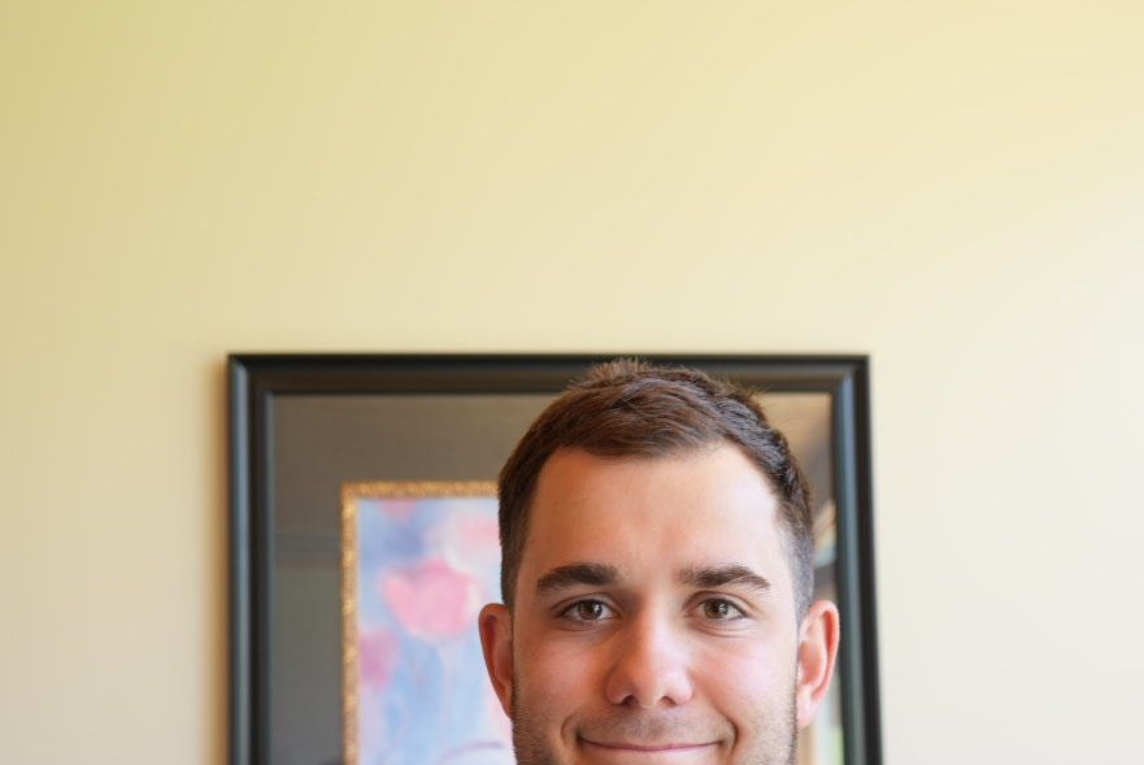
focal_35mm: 55
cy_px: 534
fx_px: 1749
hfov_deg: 36.2
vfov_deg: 24.5
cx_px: 613
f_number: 4.5
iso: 200
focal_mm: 30
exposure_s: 1/20
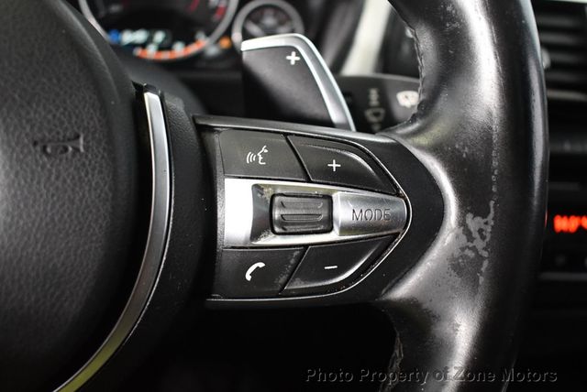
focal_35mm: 36
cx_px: 294
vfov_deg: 36.9
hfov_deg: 53.1
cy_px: 196
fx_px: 588
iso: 2800
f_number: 3.5
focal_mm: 18
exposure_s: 1/125
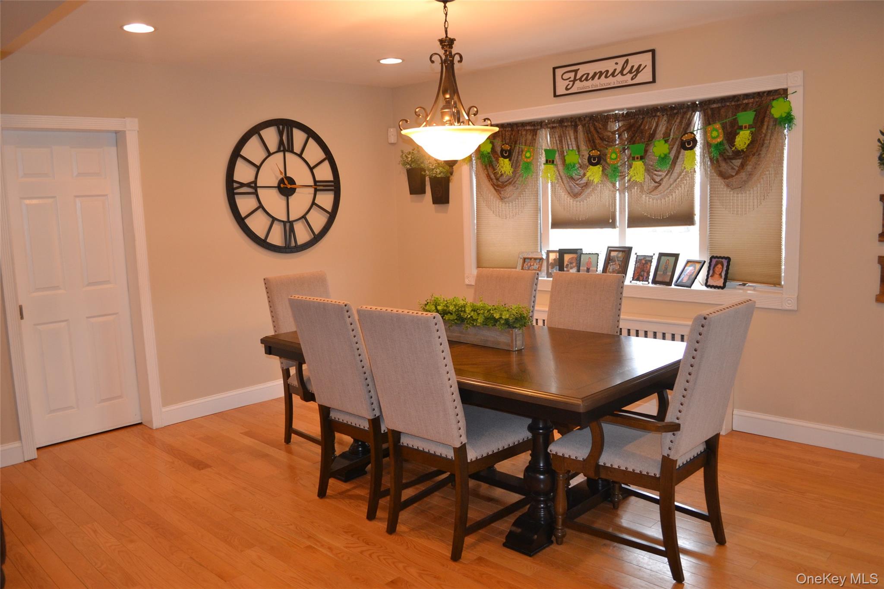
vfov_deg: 47.9
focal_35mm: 27
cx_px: 442
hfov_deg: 67.4
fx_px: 663
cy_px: 294
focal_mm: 18
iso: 640
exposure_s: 1/60
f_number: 3.5
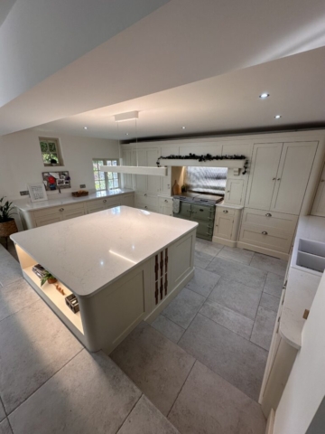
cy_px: 217
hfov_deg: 85.7
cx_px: 162
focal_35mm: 14
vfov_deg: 102.1
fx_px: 175
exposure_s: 1/100
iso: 100
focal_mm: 2.22
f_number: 2.2
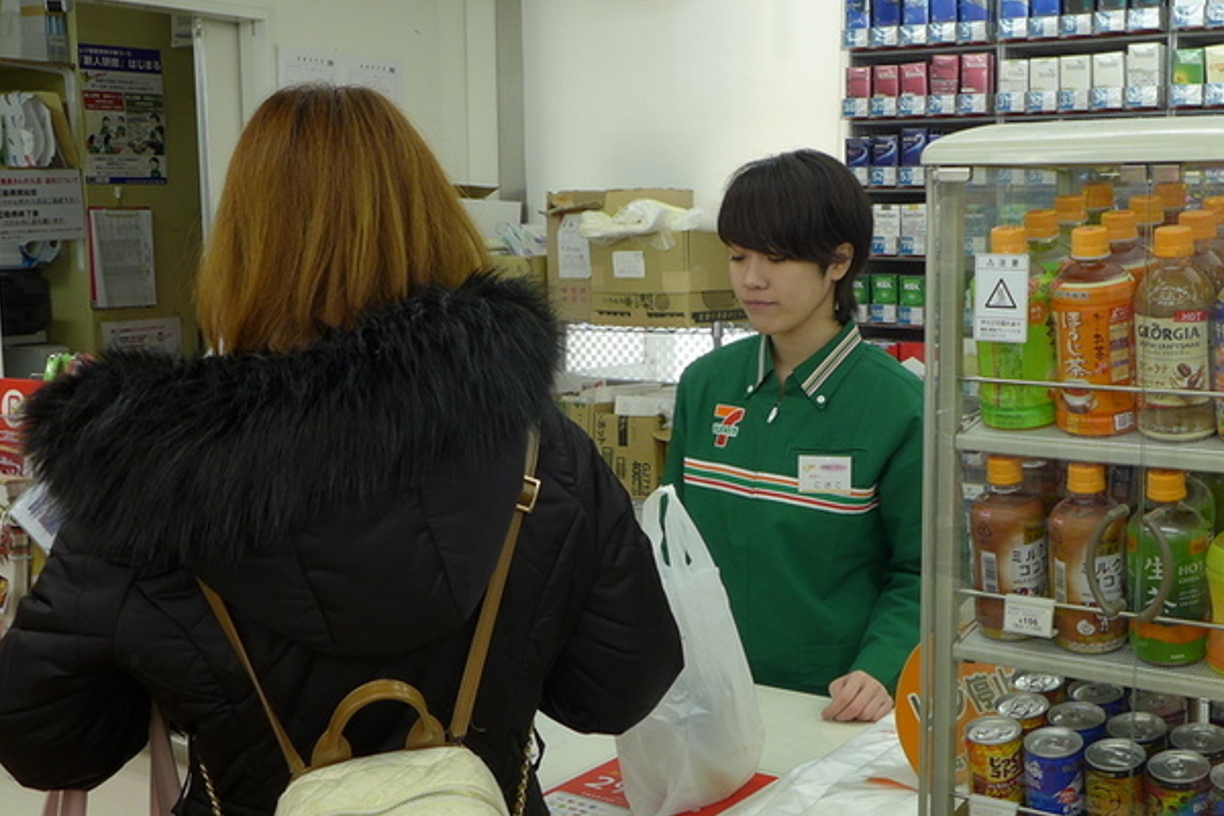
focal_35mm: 44
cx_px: 747
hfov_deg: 44.2
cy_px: 451
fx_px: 1496
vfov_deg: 30.5
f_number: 2.5
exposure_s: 1/100
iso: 80
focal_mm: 4.7
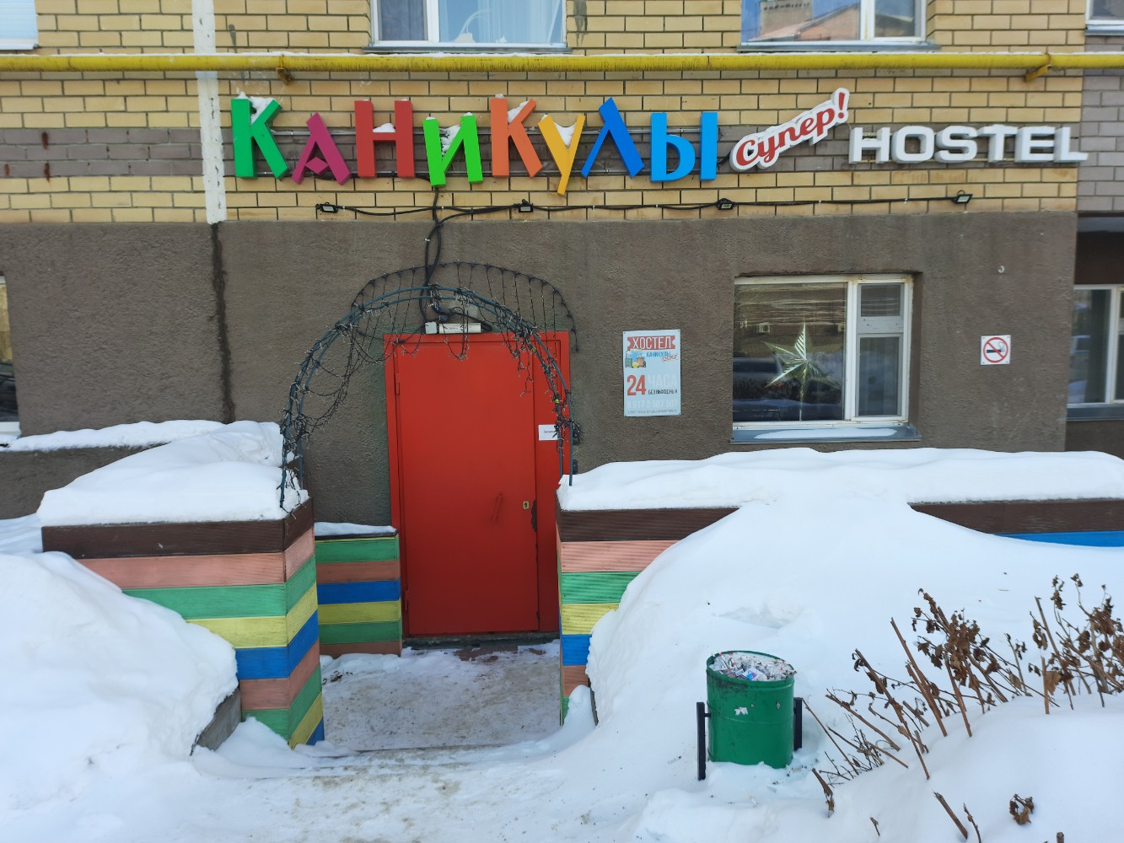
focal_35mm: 24
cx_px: 562
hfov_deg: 71.6
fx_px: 779
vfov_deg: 56.8
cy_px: 422
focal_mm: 5.23
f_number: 1.8
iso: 40
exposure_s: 1/147
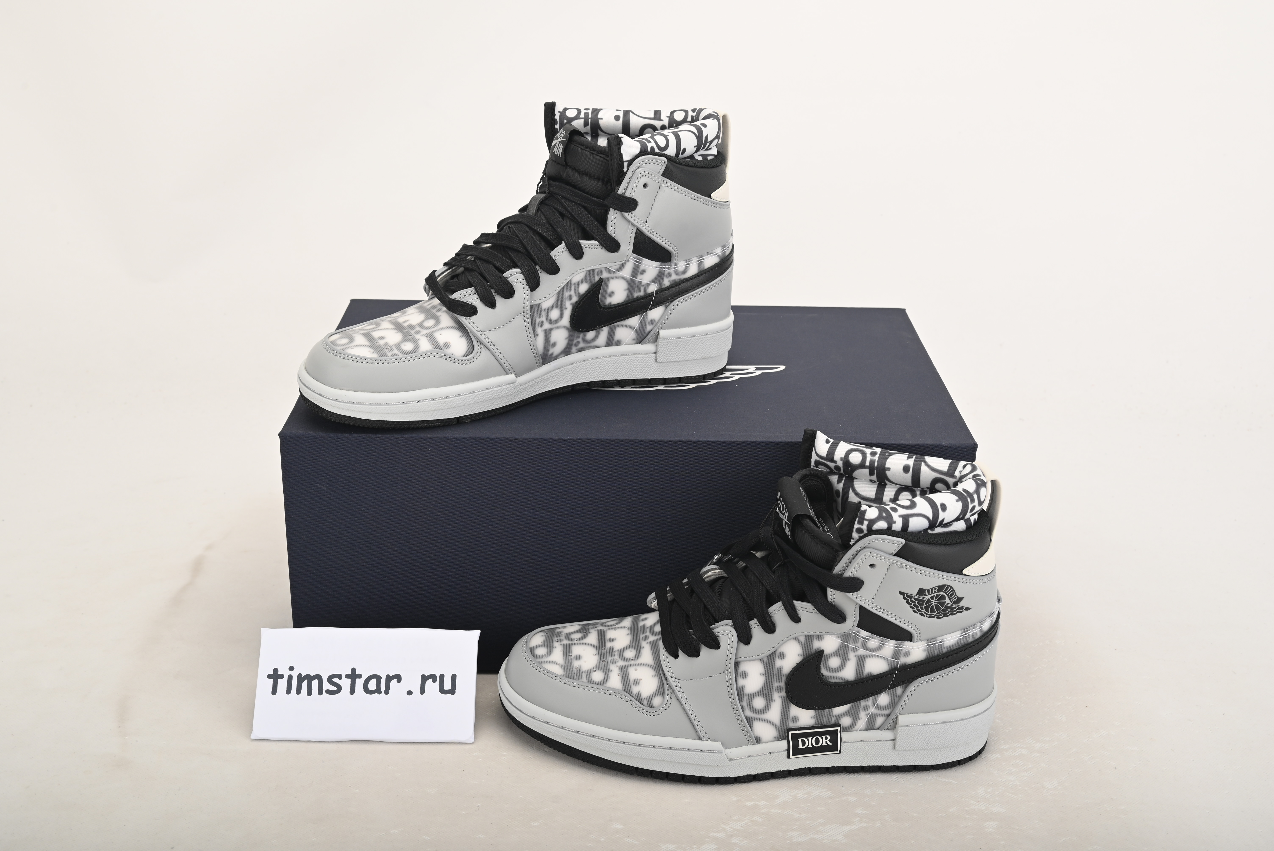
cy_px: 426
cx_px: 637
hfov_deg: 46.4
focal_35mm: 42
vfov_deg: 31.9
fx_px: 1487
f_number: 11
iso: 100
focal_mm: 42
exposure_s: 1/200
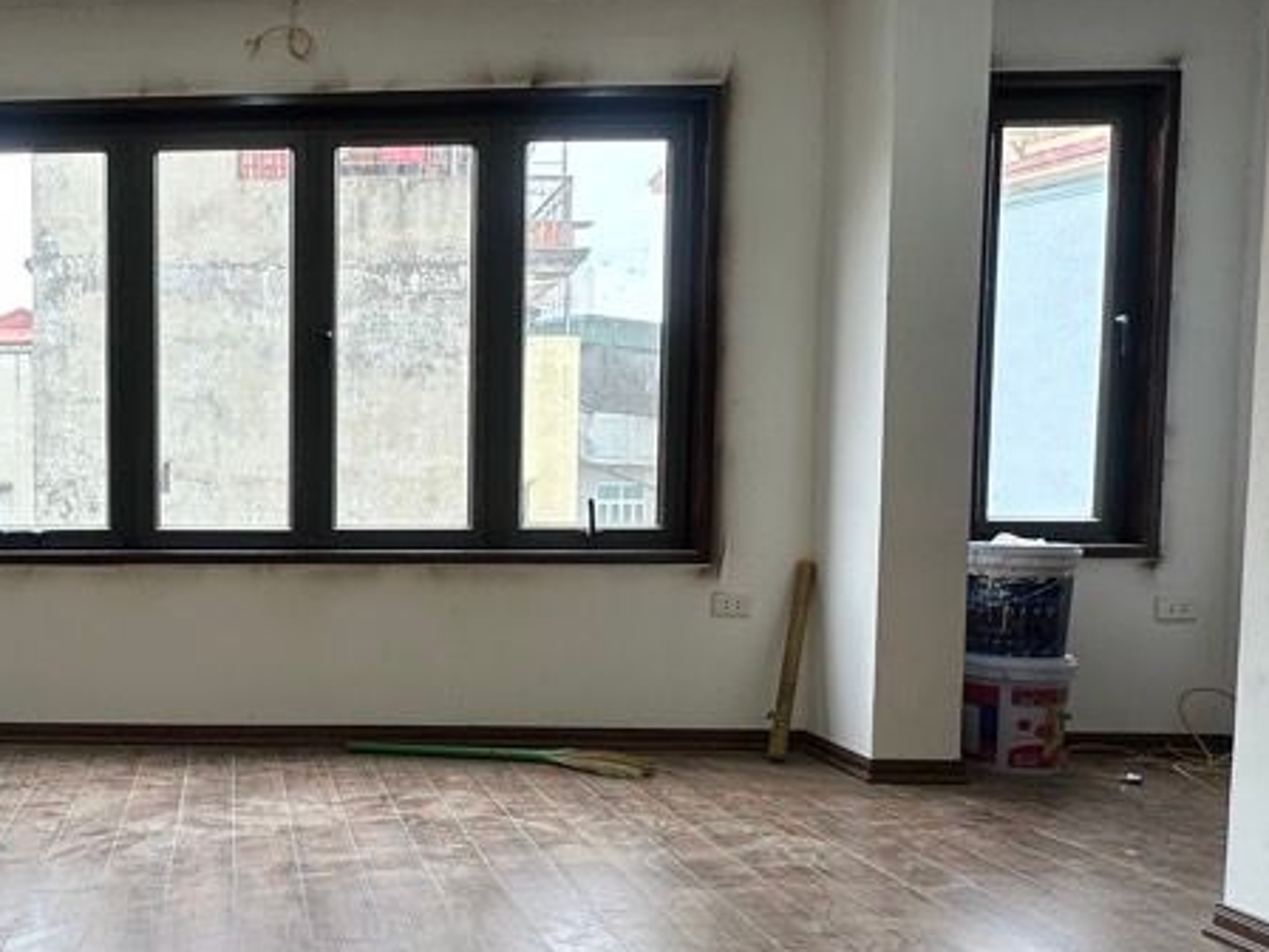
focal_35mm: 32
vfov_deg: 43.9
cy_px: 572
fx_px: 1173
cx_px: 195
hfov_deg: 51.9
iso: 40
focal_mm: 2.22
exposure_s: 1/107
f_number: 2.2
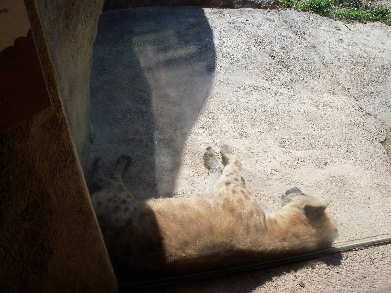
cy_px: 146
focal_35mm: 35
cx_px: 196
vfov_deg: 40.7
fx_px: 395
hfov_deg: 52.6
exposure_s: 1/400
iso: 80
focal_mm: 6.3
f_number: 5.5
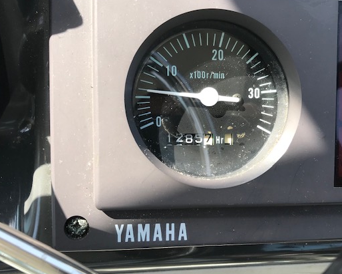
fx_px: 344
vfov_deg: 43.4
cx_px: 193
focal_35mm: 34
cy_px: 140
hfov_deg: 52.7
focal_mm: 3.99
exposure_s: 1/361
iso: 20
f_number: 1.8
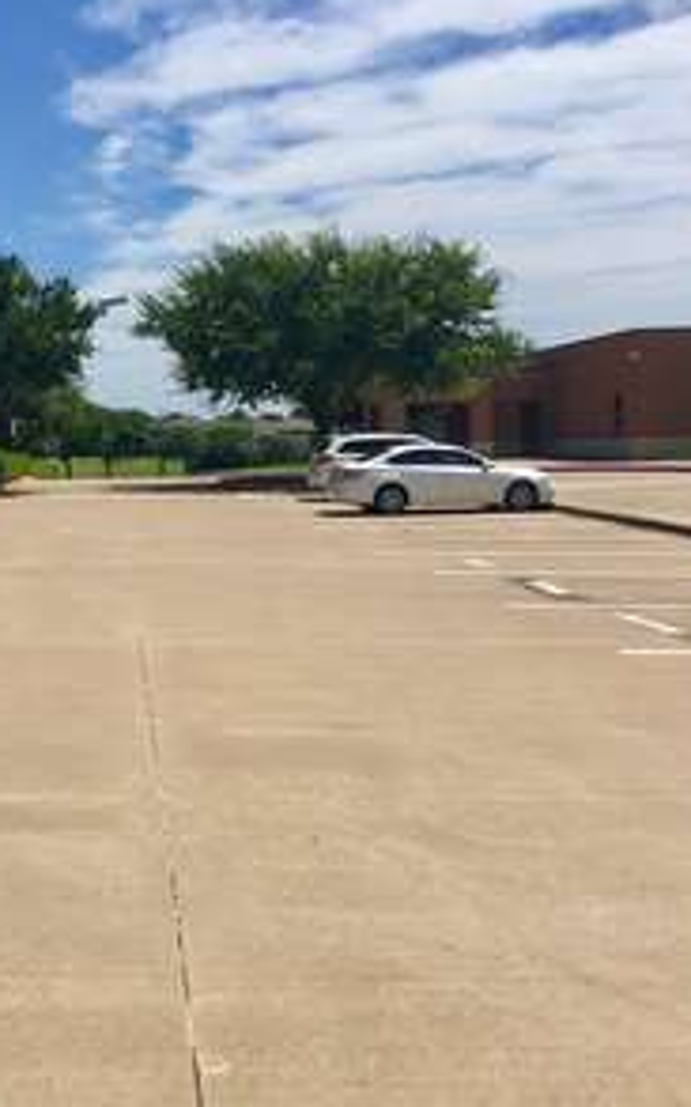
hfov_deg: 30.0
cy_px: 555
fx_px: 1266
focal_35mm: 42
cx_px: 162
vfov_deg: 47.2
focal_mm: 4.15
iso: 25
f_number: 2.2
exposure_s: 1/3344
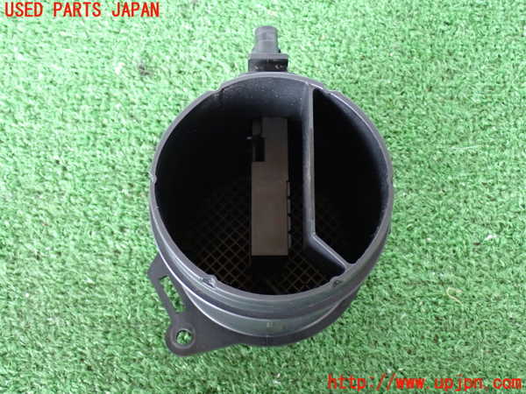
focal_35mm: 44
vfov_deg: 32.9
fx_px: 669
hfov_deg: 42.9
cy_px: 197
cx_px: 263
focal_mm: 7.84
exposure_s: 1/10
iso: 800
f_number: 2.9
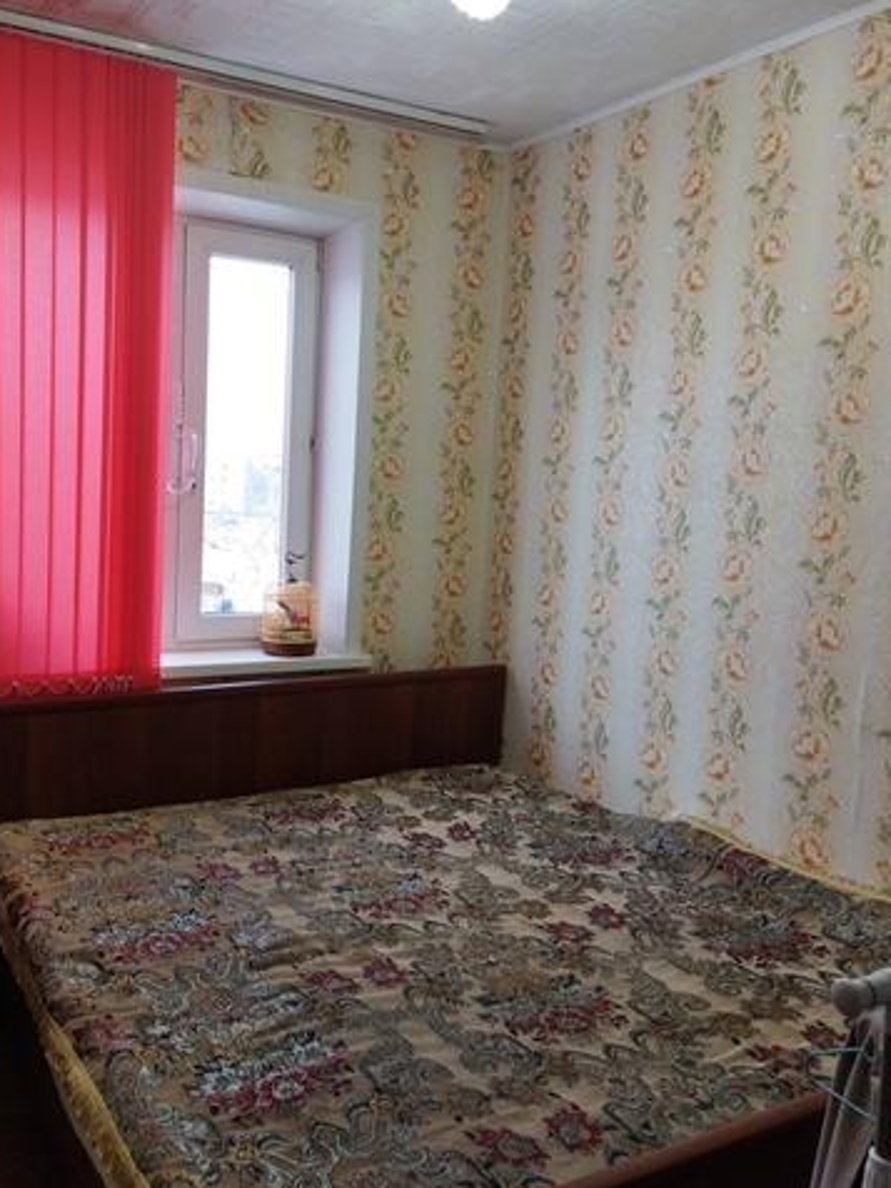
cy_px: 564
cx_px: 414
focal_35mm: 34
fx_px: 1167
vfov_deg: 53.9
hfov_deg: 41.8
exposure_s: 1/50
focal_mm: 4.71
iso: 191
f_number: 1.79
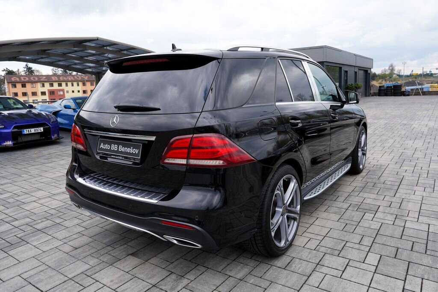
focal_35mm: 26
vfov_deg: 49.6
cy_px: 146
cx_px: 219
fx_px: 316
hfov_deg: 69.4
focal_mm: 26
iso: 100
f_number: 6.3
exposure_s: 1/160
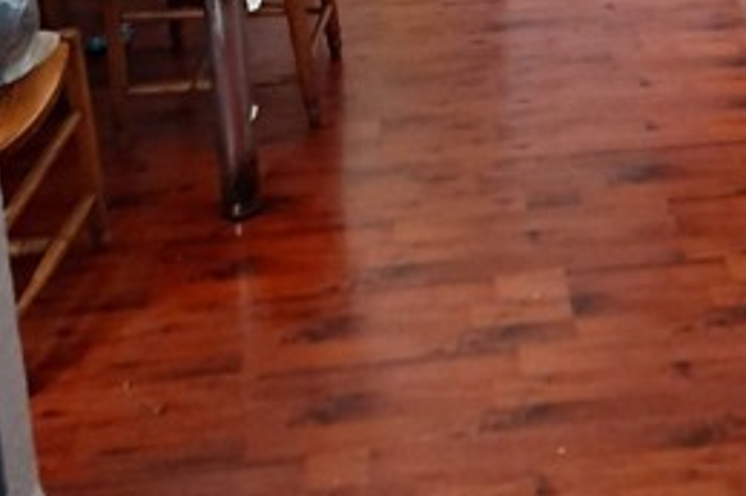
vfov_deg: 19.0
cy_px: -218
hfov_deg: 31.0
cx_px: 548
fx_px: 1325
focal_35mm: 64
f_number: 2
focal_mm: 4.6
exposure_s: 1/60
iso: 250
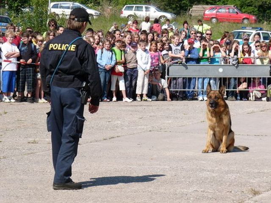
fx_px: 1668
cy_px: 102
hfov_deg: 9.3
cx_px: 136
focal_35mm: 213
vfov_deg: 7.0
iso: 100
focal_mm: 37.8
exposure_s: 1/640
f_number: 5
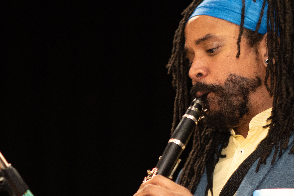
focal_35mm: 152
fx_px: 1241
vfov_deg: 9.0
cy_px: 168
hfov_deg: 13.5
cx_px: 99
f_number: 1.4
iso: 800
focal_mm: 50
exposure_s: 1/60
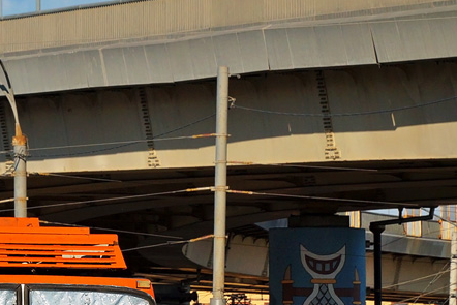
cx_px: -63
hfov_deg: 6.8
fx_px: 3797
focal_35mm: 299
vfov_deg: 4.6
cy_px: 276
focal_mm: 70
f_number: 8
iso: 200
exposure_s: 1/1000
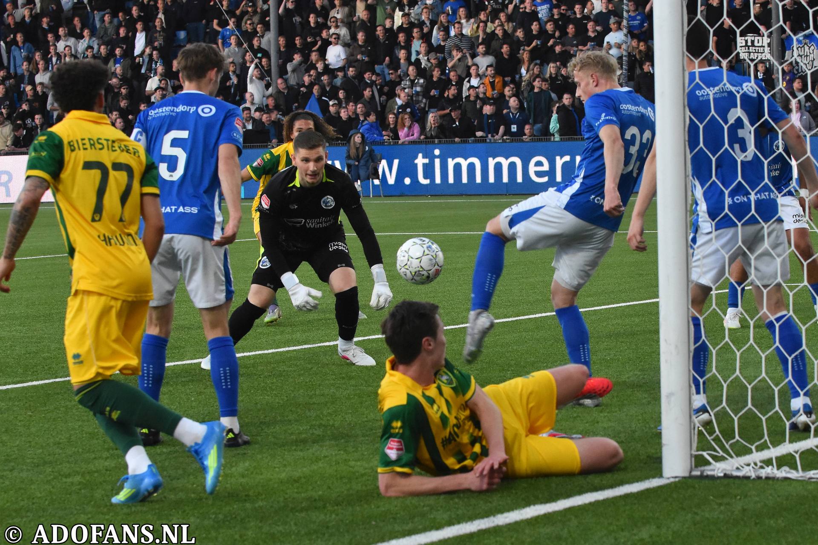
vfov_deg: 13.0
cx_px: 409
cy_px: 272
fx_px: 2386
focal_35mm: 105
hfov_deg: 19.5
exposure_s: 1/640
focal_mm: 70
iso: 2000
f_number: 4
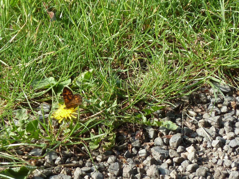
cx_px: 120
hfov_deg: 5.0
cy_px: 90
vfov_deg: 3.7
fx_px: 2755
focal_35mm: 399
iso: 100
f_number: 4.9
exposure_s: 1/125
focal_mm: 49.2
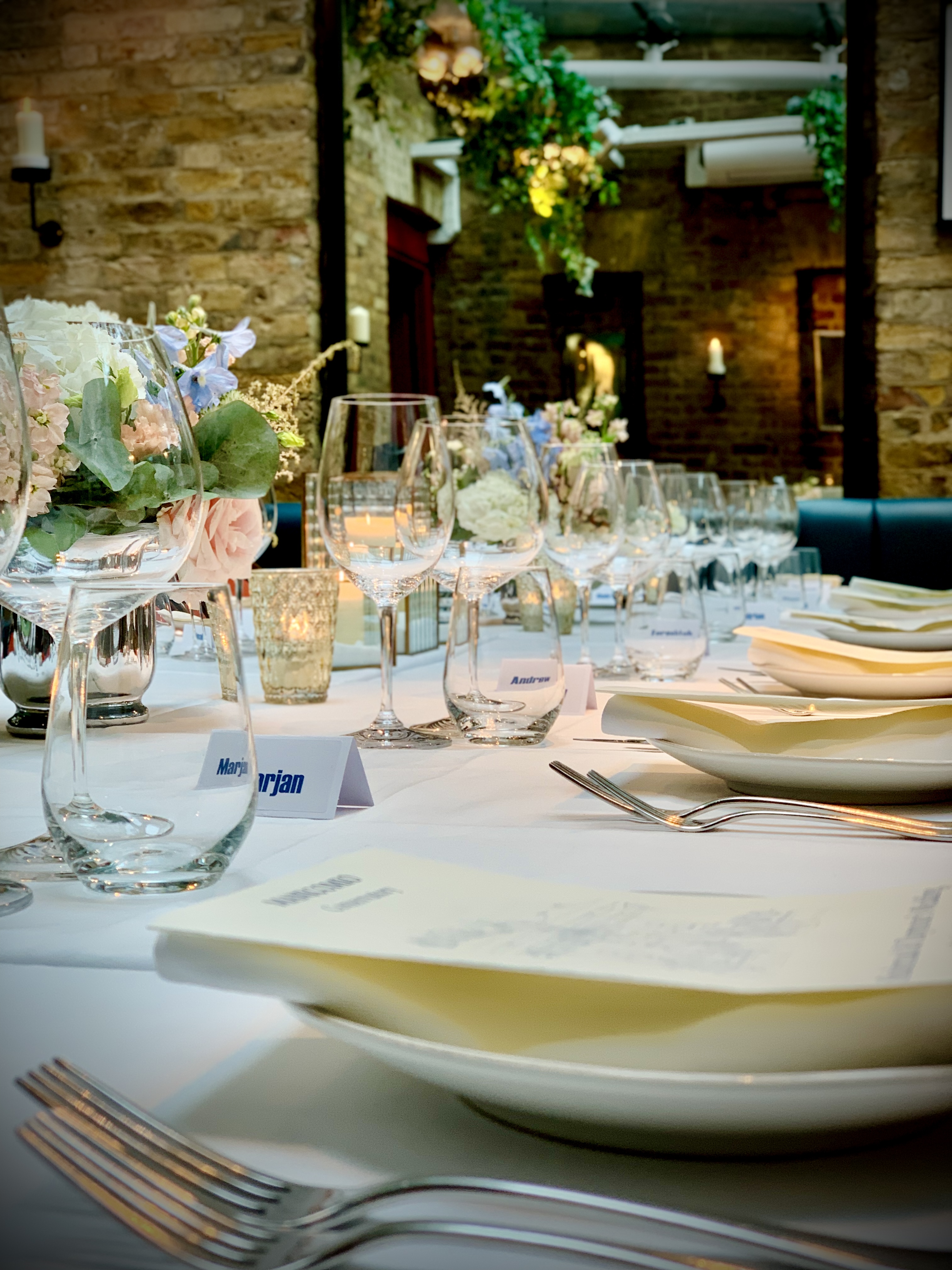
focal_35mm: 52
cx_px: 476
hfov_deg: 28.0
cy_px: 635
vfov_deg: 36.8
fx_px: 1907
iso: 64
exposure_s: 1/50
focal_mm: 6
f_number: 2.4
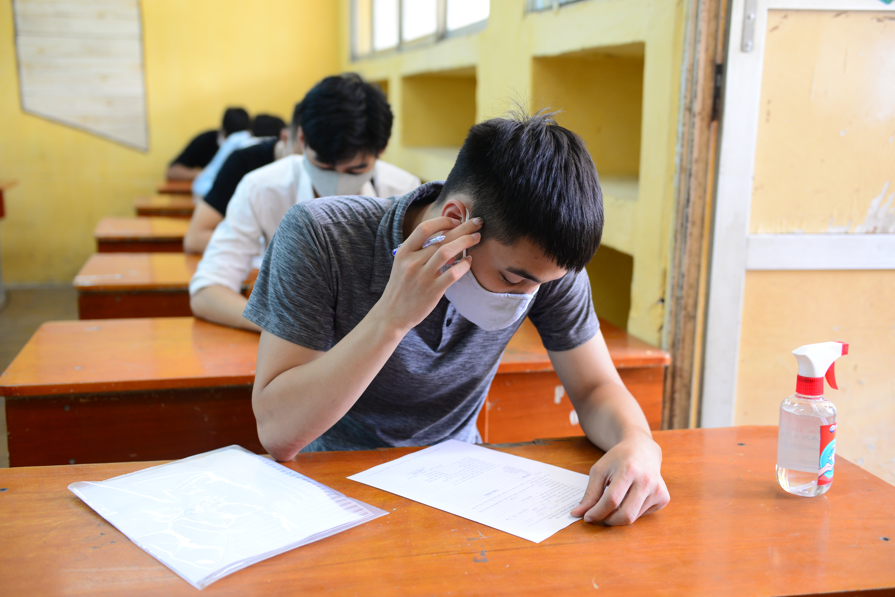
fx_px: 994
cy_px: 298
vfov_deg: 33.4
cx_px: 448
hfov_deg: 48.5
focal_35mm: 40
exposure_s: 1/100
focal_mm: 40
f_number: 3.2
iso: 800
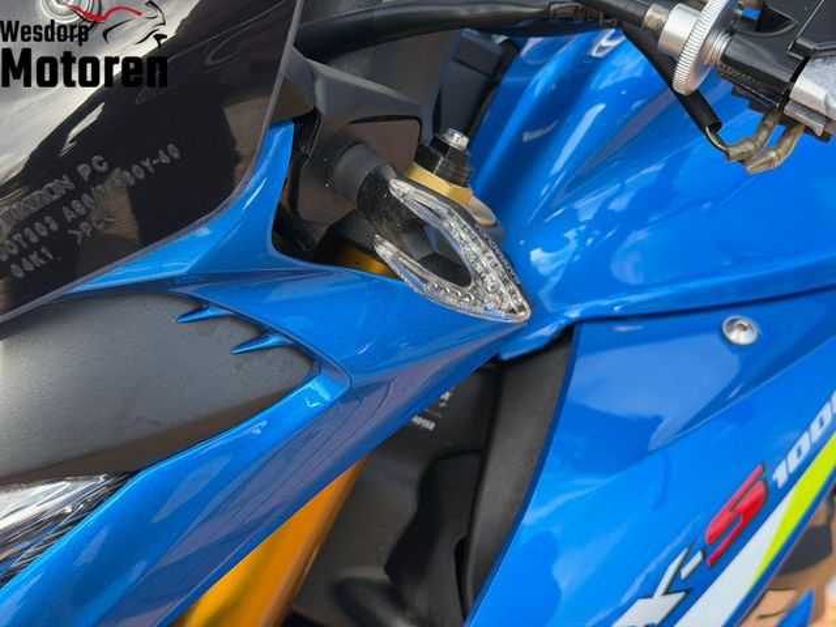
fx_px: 1159
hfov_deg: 39.7
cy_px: 314
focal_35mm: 48
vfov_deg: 30.3
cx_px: 418
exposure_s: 1/1041
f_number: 1.78
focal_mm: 6.76
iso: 100
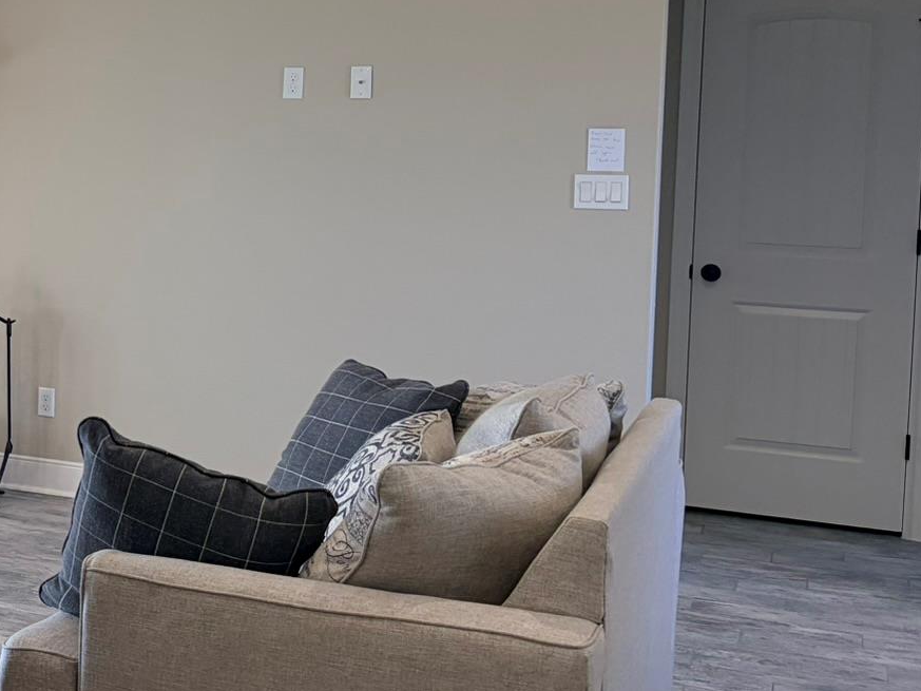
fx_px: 1623
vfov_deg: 23.9
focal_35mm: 61
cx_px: -139
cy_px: 198
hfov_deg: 28.2
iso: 125
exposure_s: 1/203
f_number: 1.6
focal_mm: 5.96
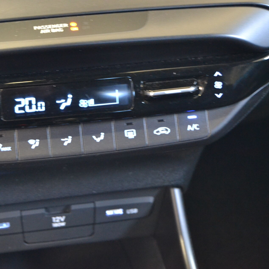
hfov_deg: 21.2
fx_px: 712
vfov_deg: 21.4
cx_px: 68
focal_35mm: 81
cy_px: 135
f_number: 5
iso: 3200
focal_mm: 42
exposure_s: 1/6
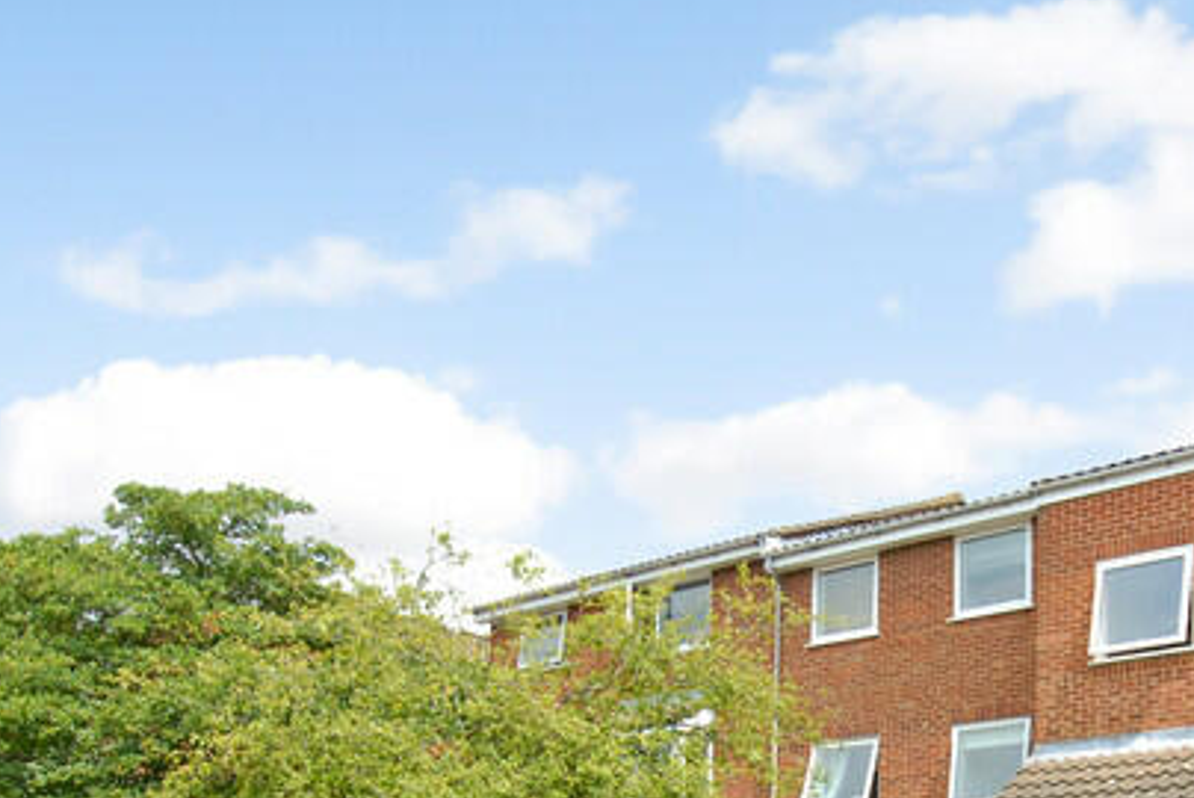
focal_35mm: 38
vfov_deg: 32.3
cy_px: 799
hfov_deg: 49.2
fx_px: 1261
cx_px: 851
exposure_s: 1/500
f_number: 5
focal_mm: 10
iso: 250
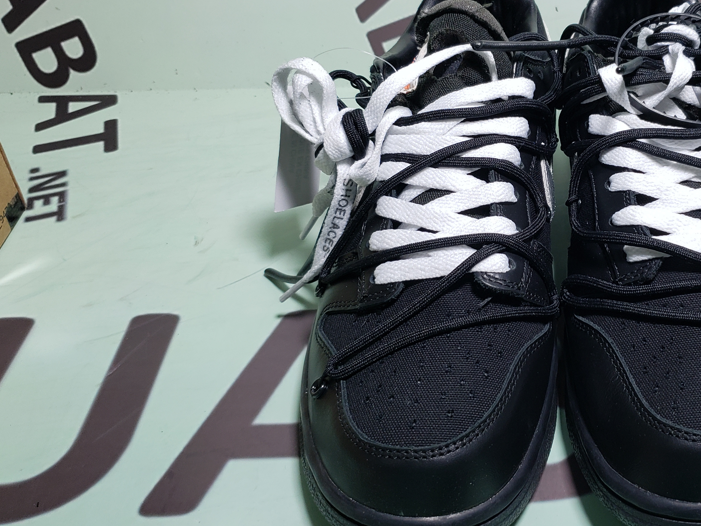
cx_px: 542
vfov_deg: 34.2
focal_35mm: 42
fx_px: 851
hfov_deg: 43.1
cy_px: 204
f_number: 1.5
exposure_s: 1/310
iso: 50
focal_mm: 4.3
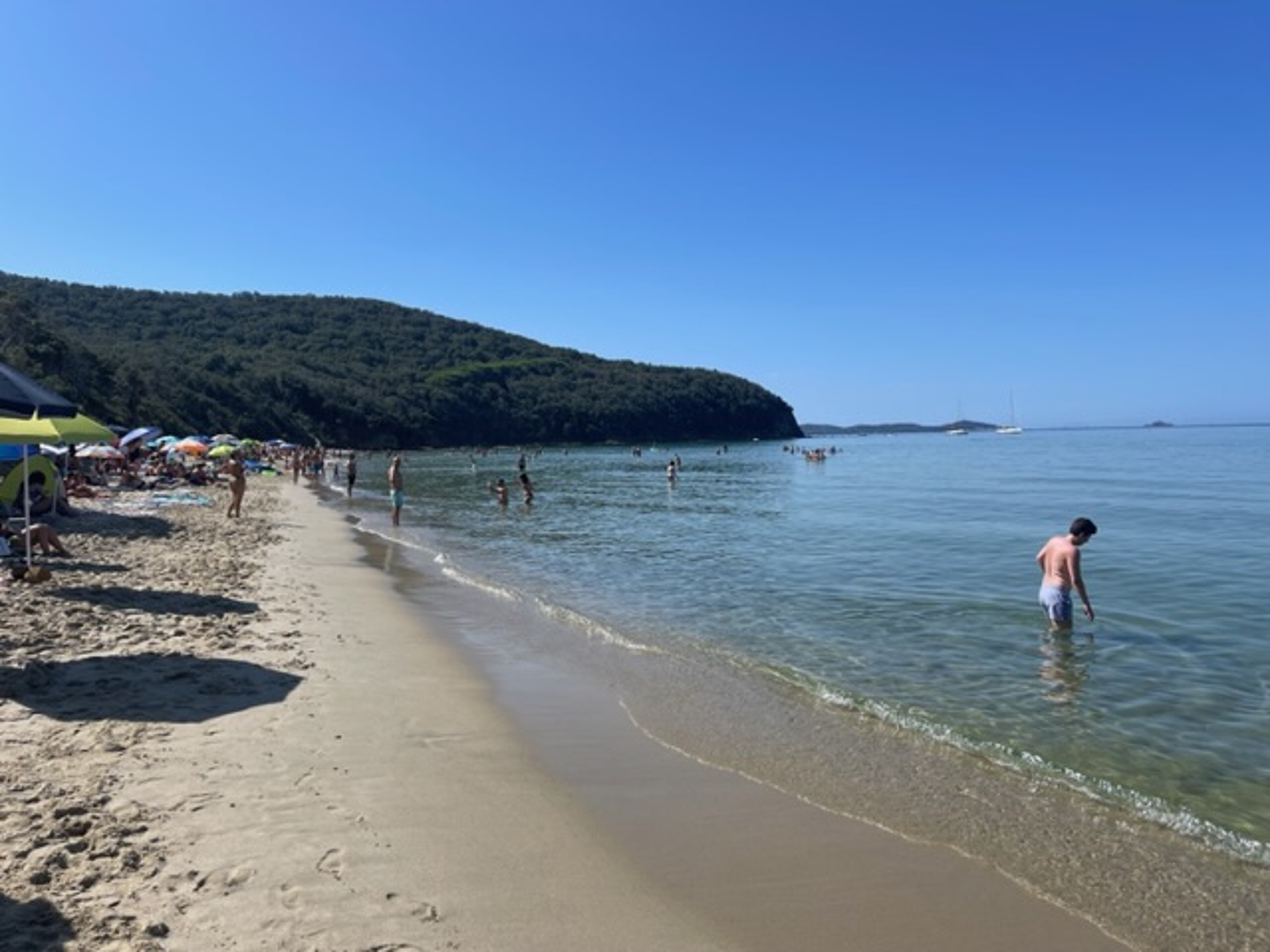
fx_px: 954
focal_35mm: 26
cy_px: 476
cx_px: 635
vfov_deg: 53.1
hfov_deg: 67.3
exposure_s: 1/4348
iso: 32
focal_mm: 5.1
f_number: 1.6
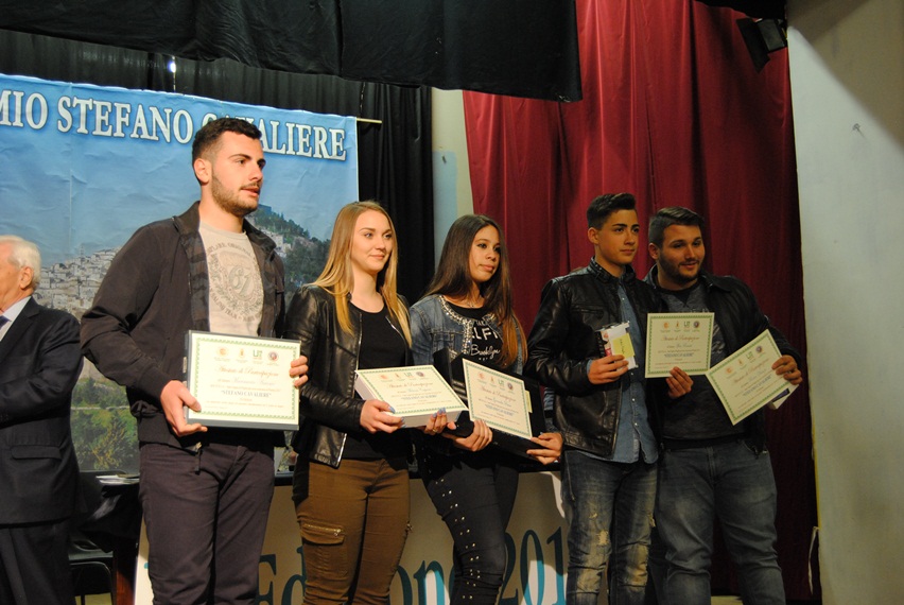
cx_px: 452
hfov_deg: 42.3
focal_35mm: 46
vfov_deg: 29.0
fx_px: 1169
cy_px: 302
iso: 640
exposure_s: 1/30
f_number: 4.2
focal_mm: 31
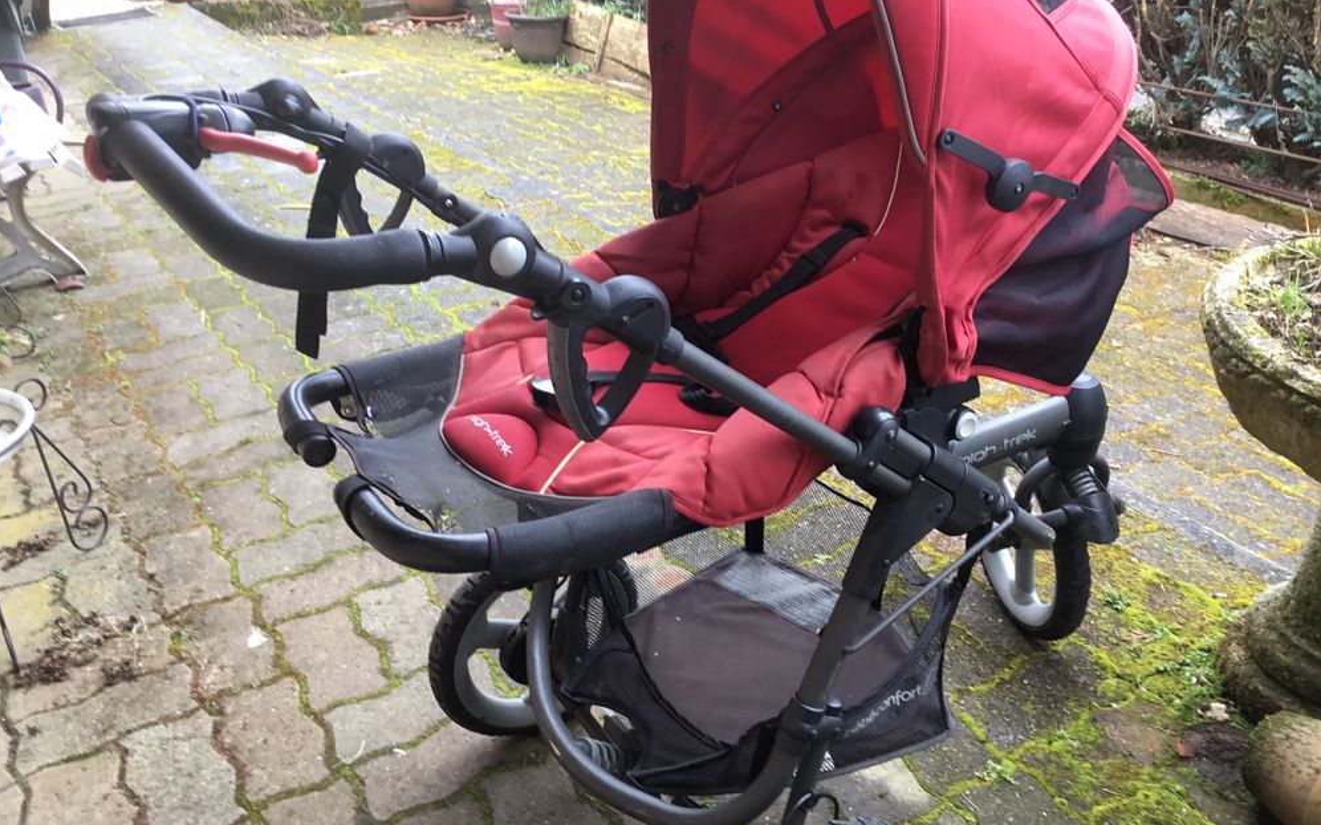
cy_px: 420
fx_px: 1188
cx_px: 659
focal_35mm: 33
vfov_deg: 38.3
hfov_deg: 58.2
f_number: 2.4
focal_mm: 3.3
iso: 40
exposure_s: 1/33
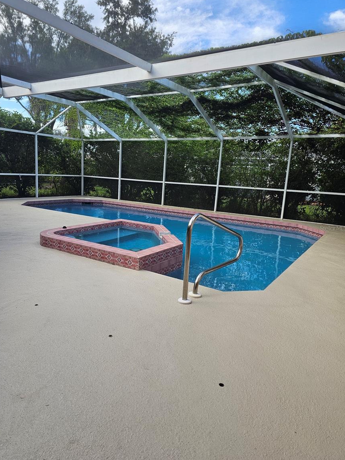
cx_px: 168
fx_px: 319
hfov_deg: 56.8
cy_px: 228
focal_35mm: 24
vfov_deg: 71.6
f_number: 1.7
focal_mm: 6.3
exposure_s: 1/180
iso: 16
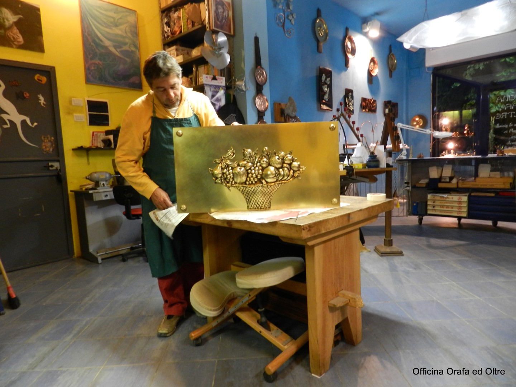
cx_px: 258
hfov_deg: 73.9
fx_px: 343
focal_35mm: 23
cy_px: 194
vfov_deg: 58.9
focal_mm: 4
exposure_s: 1/10
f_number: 3.4
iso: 400
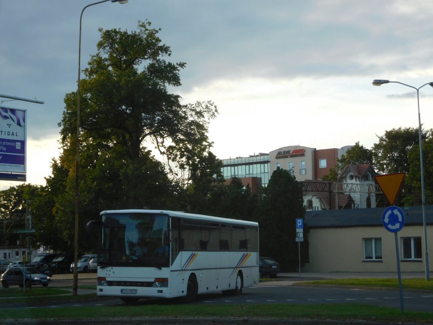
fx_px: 876
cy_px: 162
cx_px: 216
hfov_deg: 27.8
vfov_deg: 21.0
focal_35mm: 70
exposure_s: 1/250
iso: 125
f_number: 4.5
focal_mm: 12.5
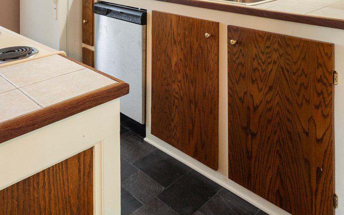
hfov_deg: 56.0
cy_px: -33
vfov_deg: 31.7
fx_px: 323
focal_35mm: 34
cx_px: 191
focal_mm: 14.6
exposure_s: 1/8
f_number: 8
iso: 1250
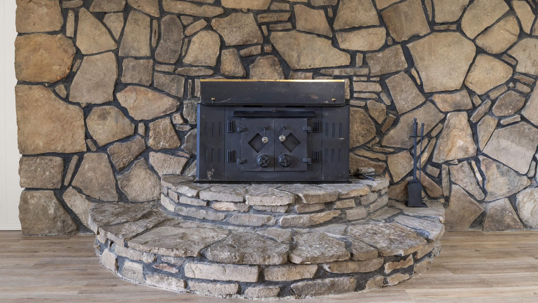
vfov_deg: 43.5
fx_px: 374
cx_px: 274
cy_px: 106
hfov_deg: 71.4
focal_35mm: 26
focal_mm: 14.8
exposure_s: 1.3
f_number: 9
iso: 200
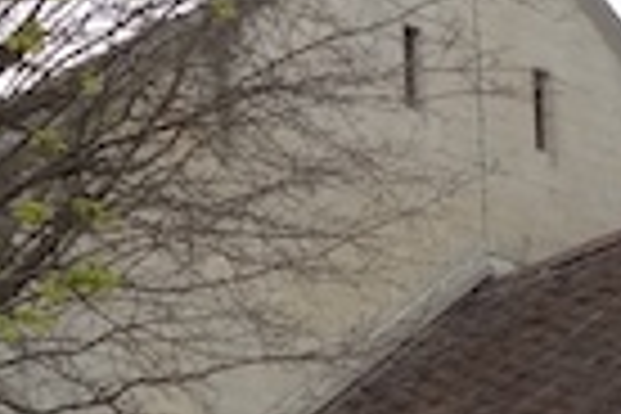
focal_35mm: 392
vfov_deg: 3.5
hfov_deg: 5.2
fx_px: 6761
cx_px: 670
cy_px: 119
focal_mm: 18.02
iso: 125
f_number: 5.6
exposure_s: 1/200
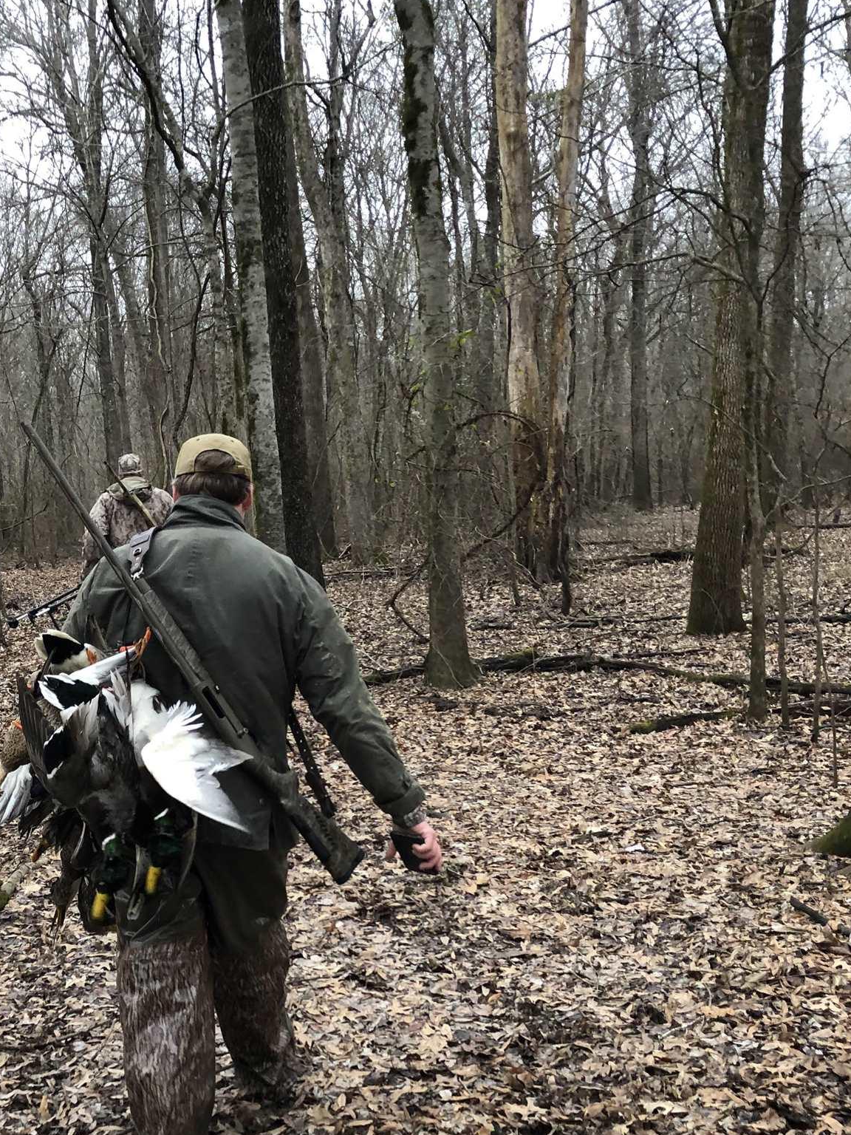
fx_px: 1377
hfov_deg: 33.7
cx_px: 220
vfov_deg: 43.9
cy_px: 788
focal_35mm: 42
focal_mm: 3.99
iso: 32
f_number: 1.8
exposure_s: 1/30
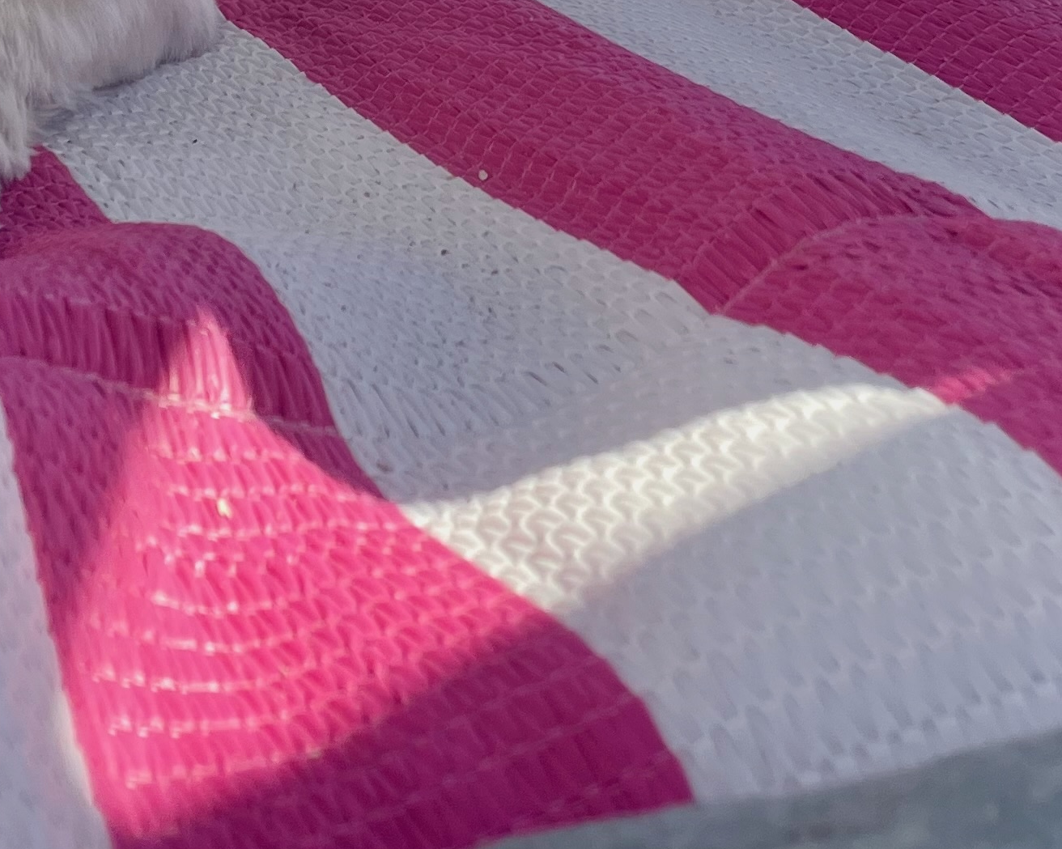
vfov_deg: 19.0
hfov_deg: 24.3
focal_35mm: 78
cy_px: -40
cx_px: 363
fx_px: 2451
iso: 50
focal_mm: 4.2
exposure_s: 1/2618
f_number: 1.6
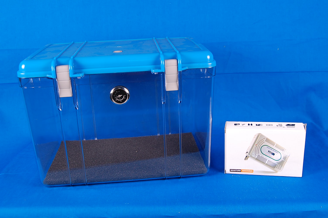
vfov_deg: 31.8
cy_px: 109
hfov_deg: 46.4
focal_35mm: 42
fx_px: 382
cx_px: 164
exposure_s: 1/125
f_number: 8
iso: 200
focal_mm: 28
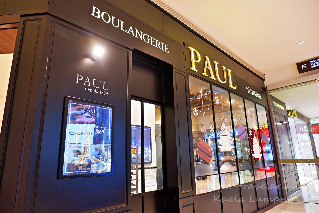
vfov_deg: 55.1
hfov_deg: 76.1
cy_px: 106
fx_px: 204
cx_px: 160
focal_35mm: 23
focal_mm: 15
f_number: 3.5
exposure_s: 1/34
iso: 1250
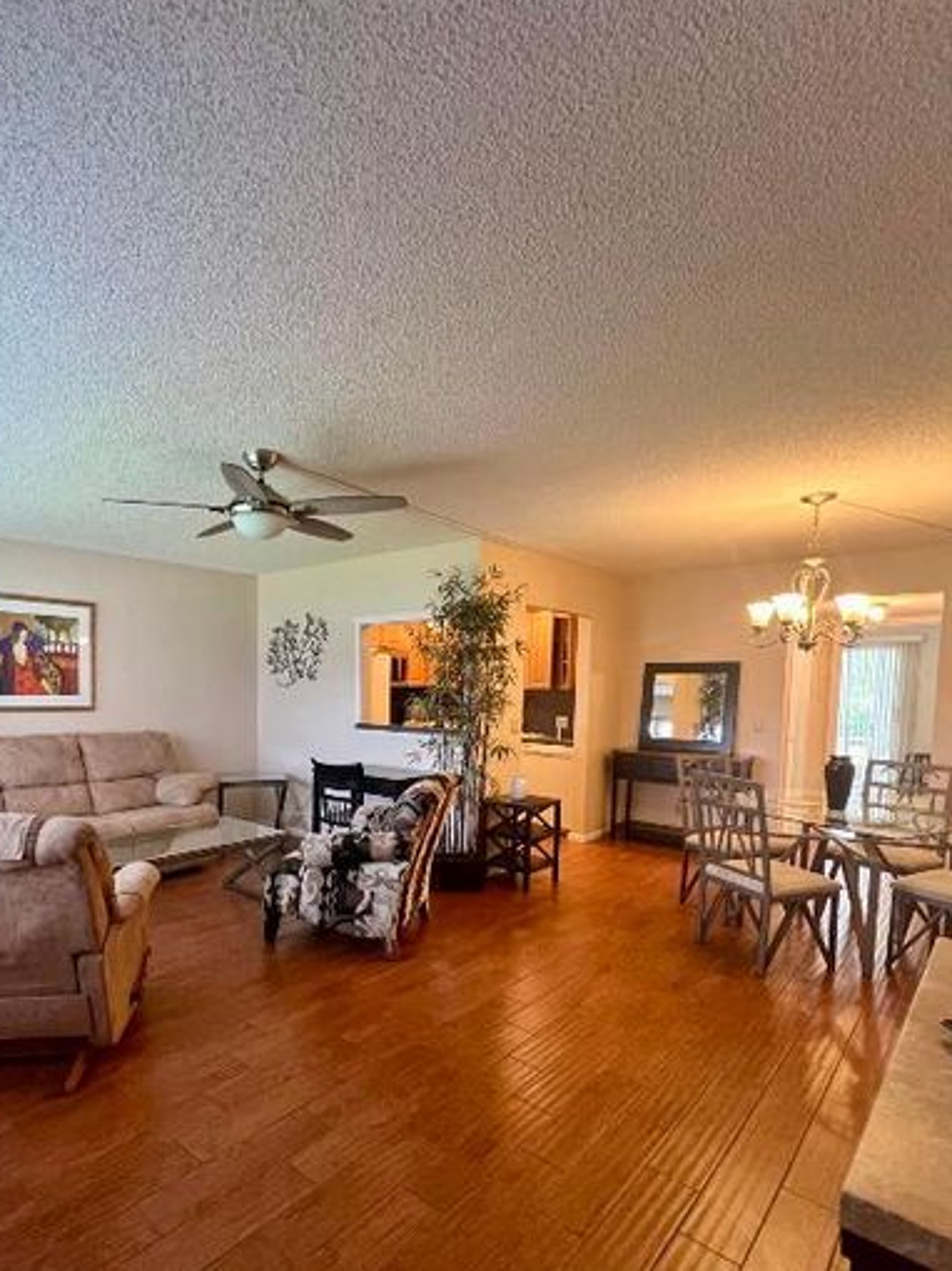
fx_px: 624
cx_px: 346
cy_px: 736
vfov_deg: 90.3
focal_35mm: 17
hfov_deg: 73.2
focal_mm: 1.57
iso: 250
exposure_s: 1/60
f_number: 1.8
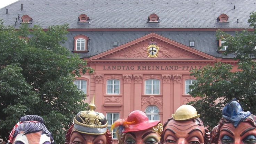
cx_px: 125
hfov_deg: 26.2
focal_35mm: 81
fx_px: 550
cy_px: 142
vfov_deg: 14.7
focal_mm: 8.2
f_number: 3.3
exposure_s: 1/320
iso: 50
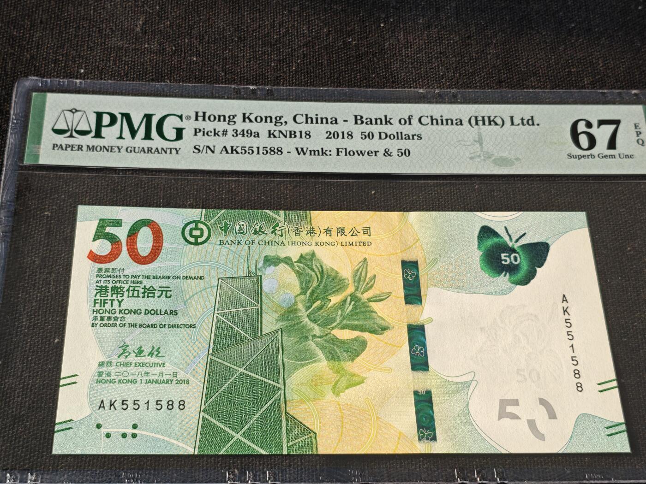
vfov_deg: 27.0
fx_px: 1008
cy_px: 242
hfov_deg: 35.5
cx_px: 323
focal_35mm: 54
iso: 50
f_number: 1.5
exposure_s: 1/231
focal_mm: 4.94
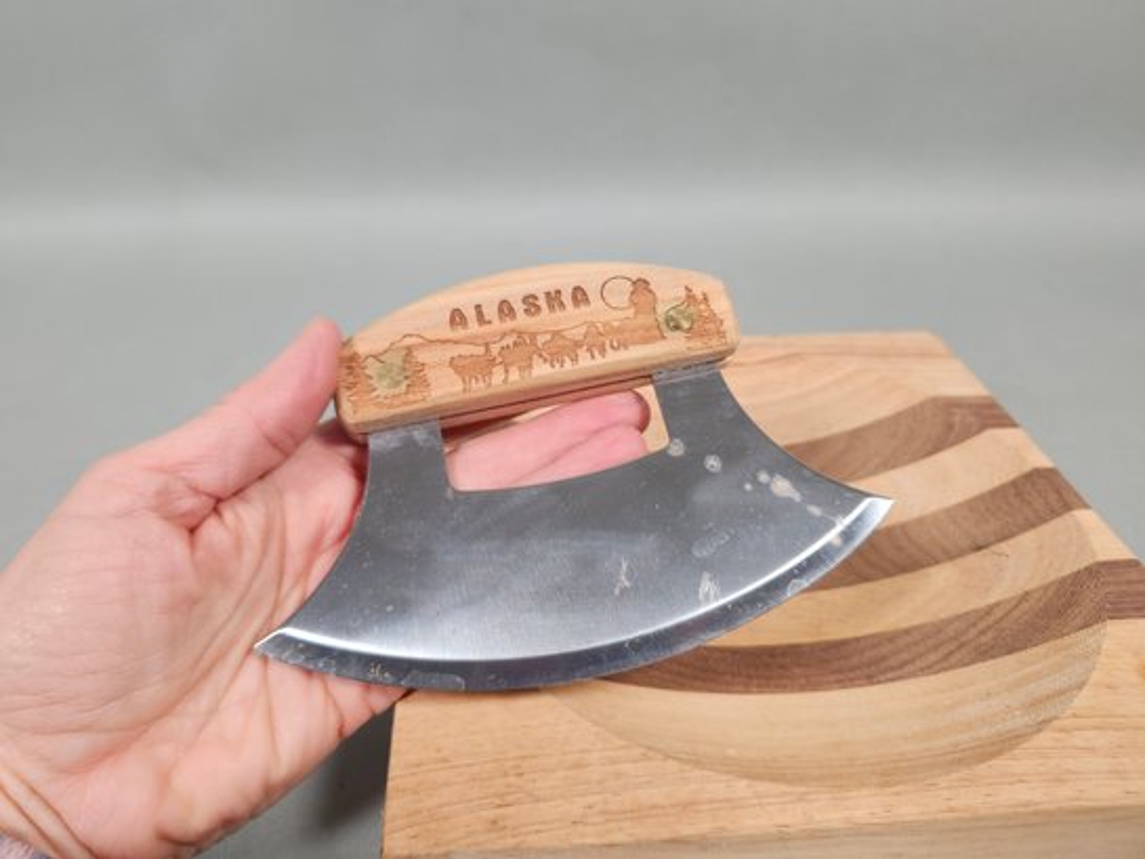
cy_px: 430
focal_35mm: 23
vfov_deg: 58.9
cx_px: 572
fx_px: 761
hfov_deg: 73.9
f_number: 1.8
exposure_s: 1/120
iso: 160
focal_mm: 5.54
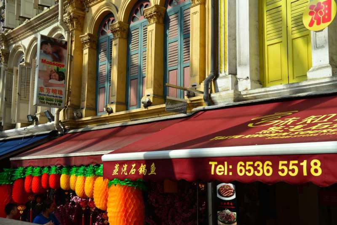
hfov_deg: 44.5
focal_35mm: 44
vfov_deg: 30.5
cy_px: 112
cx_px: 168
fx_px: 412
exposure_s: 1/100
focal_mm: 44
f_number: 5
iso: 100
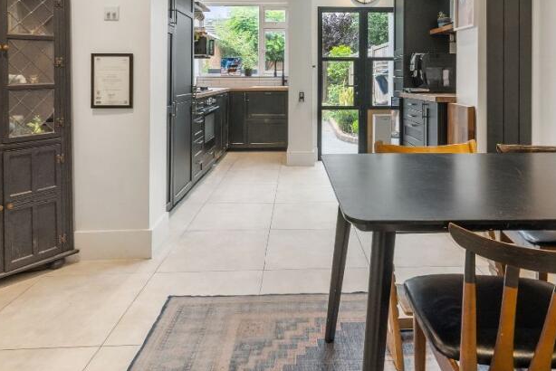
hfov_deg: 71.3
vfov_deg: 49.1
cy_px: 88
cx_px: 307
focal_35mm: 25
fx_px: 386
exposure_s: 1/6
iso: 320
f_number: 10
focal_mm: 10
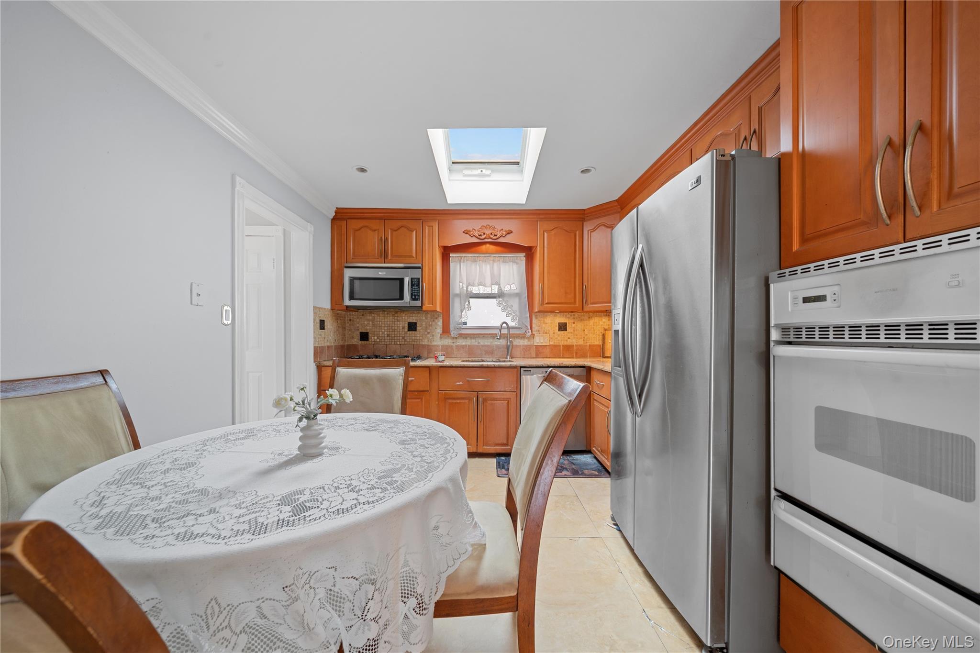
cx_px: 490
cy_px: 326
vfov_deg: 90.0
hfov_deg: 112.6
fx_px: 327
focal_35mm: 12
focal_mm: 12
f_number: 8
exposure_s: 1/1.67
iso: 250
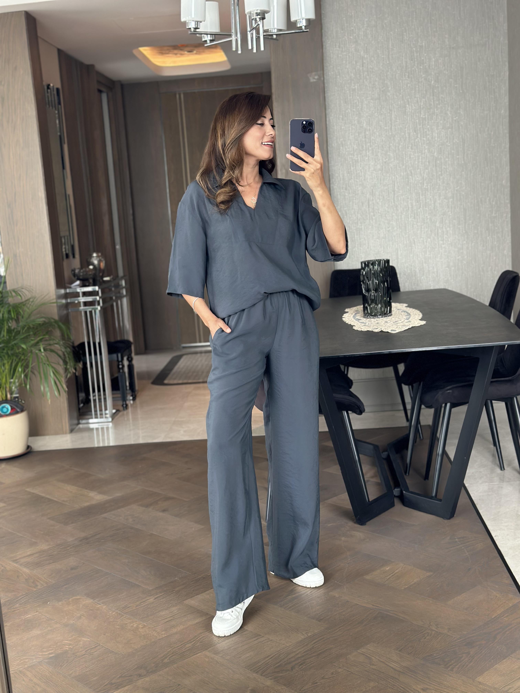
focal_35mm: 48
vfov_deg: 39.7
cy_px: 346
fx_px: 961
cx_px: 260
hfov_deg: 30.3
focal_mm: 6.86
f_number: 1.78
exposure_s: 1/61
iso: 125
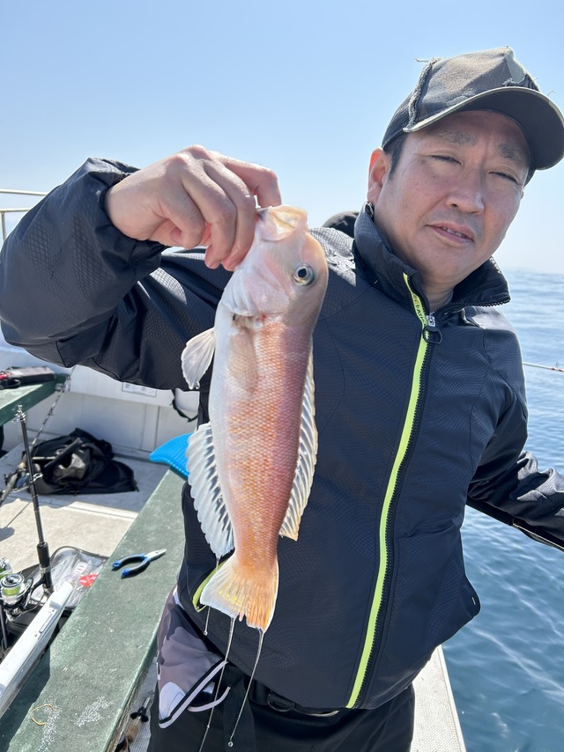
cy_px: 376
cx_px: 282
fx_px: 565
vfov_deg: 67.3
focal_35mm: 26
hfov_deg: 53.0
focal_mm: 5.7
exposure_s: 1/2123
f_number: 1.5
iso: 50
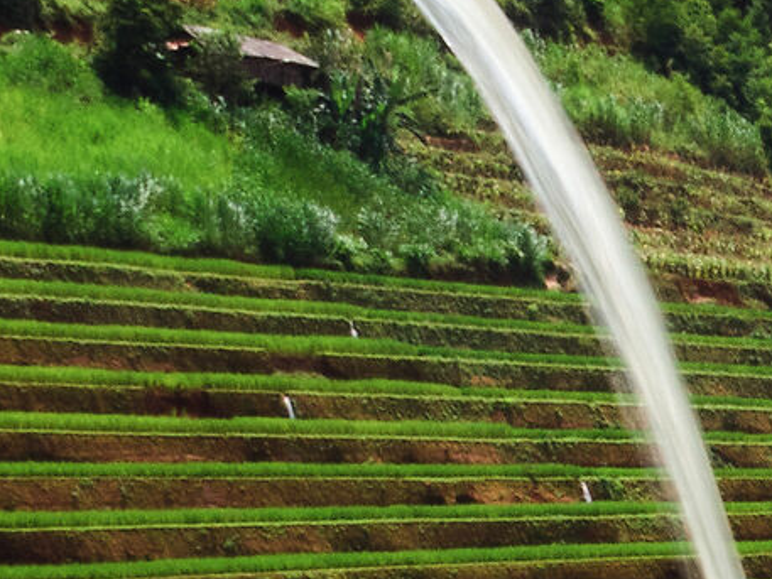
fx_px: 2811
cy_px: 738
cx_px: 1634
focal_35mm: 126
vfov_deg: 11.5
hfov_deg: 13.1
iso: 200
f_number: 22
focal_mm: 12
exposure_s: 1/15
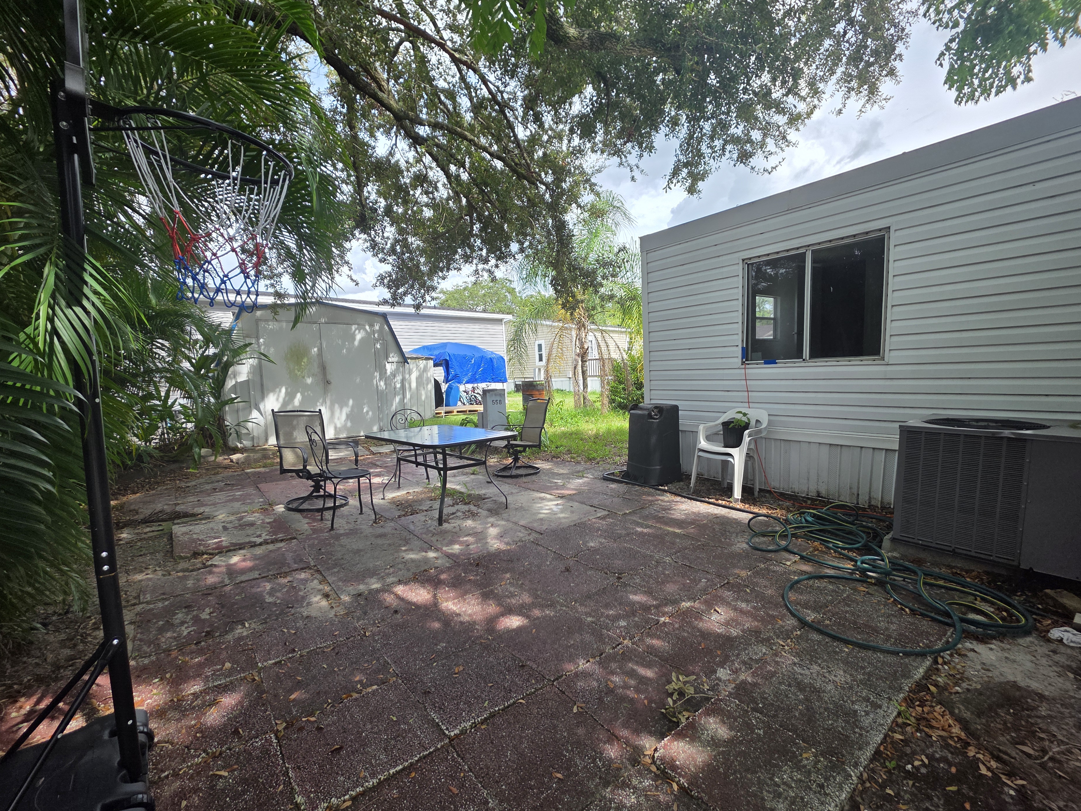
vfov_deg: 85.6
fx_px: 437
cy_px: 422
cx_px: 537
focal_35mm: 14
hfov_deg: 102.1
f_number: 1.9
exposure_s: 1/622
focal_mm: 2.2
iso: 40
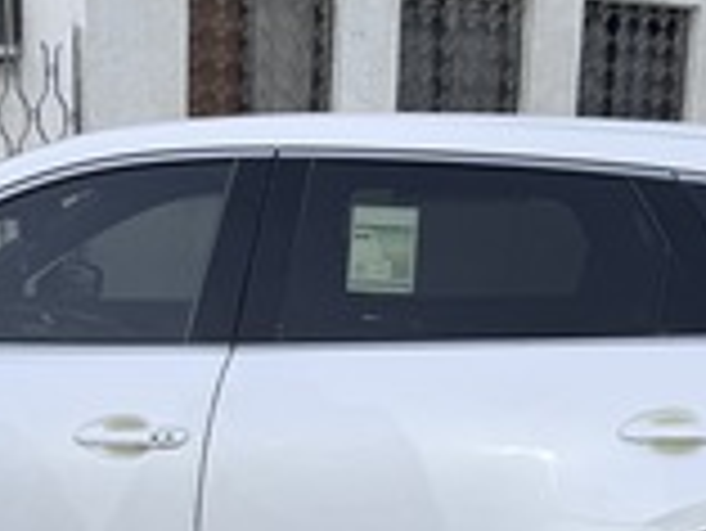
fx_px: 1429
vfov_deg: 20.4
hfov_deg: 27.7
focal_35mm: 70
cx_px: 268
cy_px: 515
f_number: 1.78
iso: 100
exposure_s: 1/60
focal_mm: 6.76
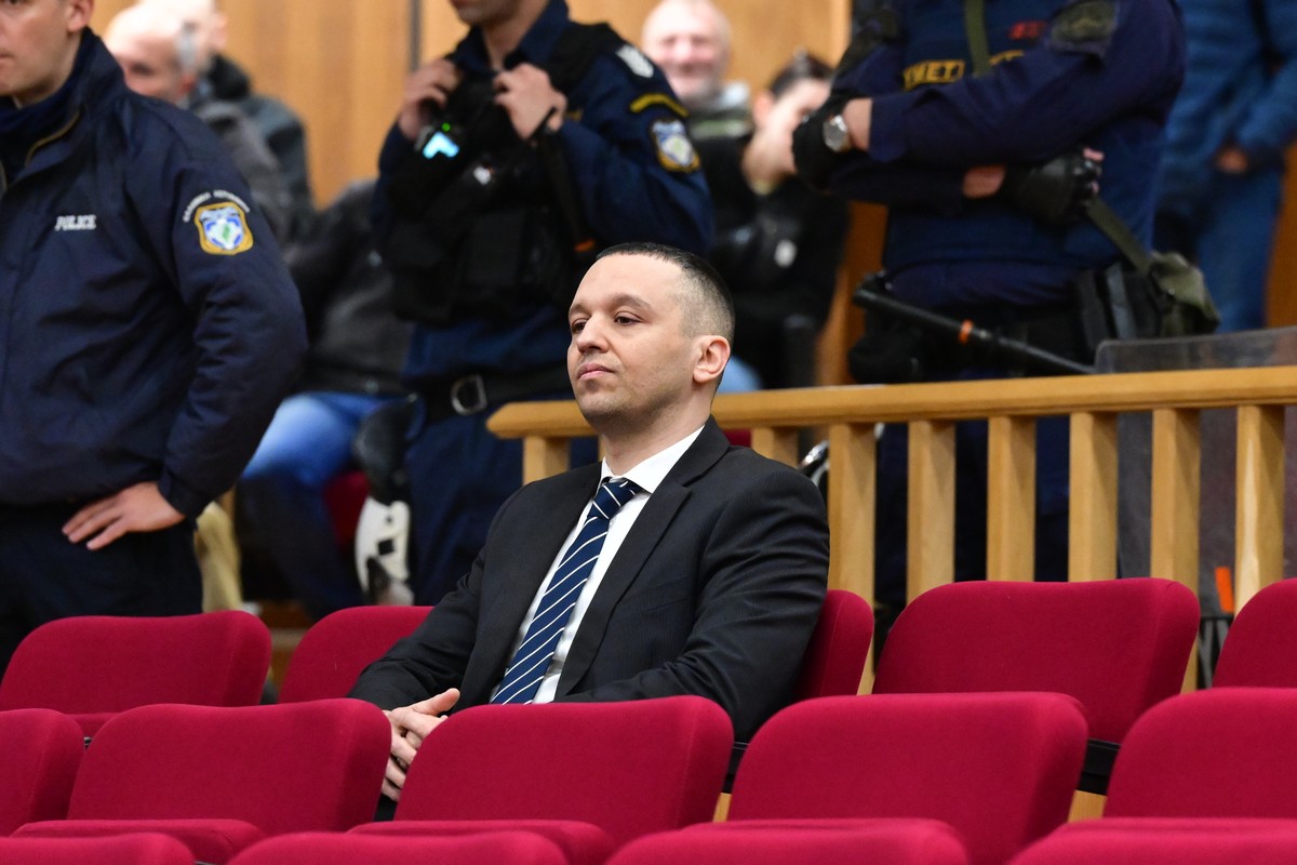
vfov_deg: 4.6
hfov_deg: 6.9
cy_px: 432
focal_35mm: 300
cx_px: 648
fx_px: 10807
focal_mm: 200
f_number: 5
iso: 8000
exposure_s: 1/200
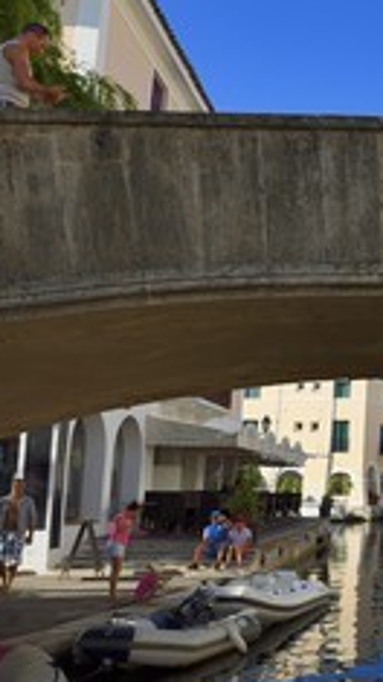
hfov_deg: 22.1
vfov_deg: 45.4
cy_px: 377
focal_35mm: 45
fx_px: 813
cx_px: 569
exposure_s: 1/250
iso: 200
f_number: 10
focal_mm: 24
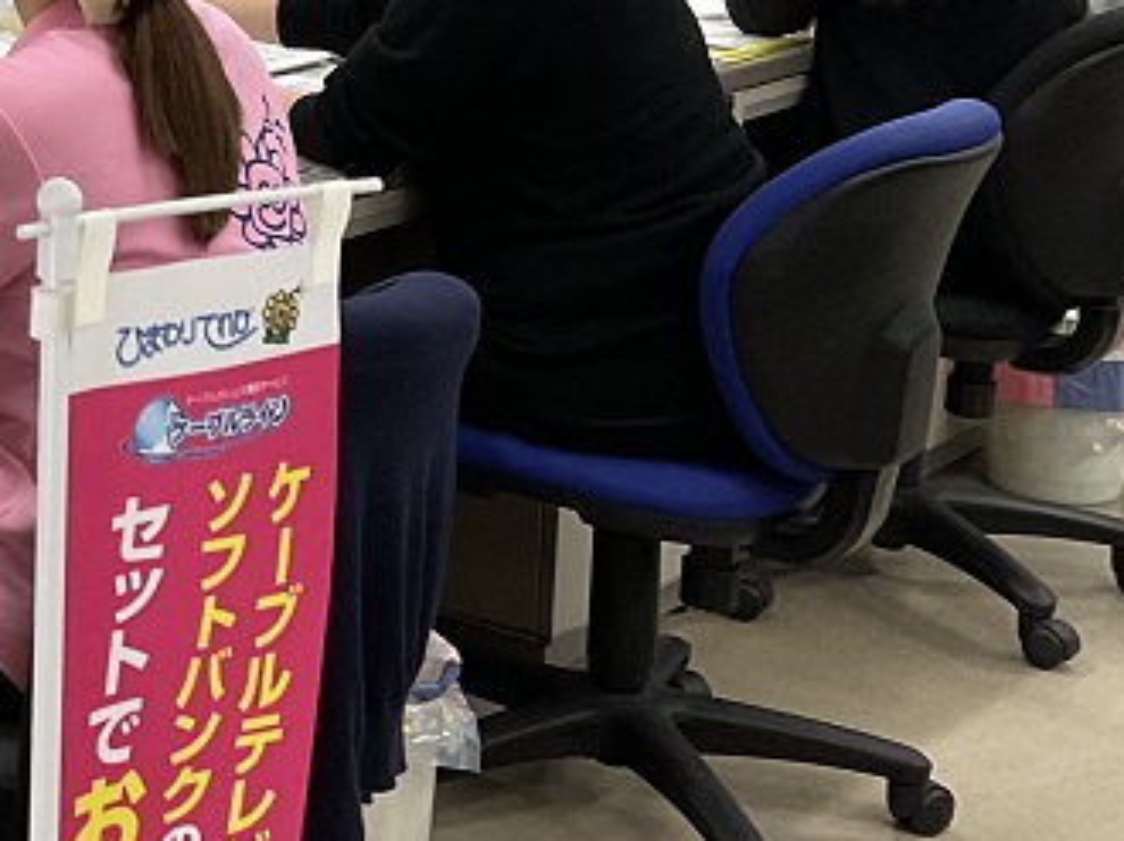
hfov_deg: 18.4
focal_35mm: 95
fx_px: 3082
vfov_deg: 15.2
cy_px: -65
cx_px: -559
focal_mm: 3
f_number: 1.8
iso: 64
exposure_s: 1/60
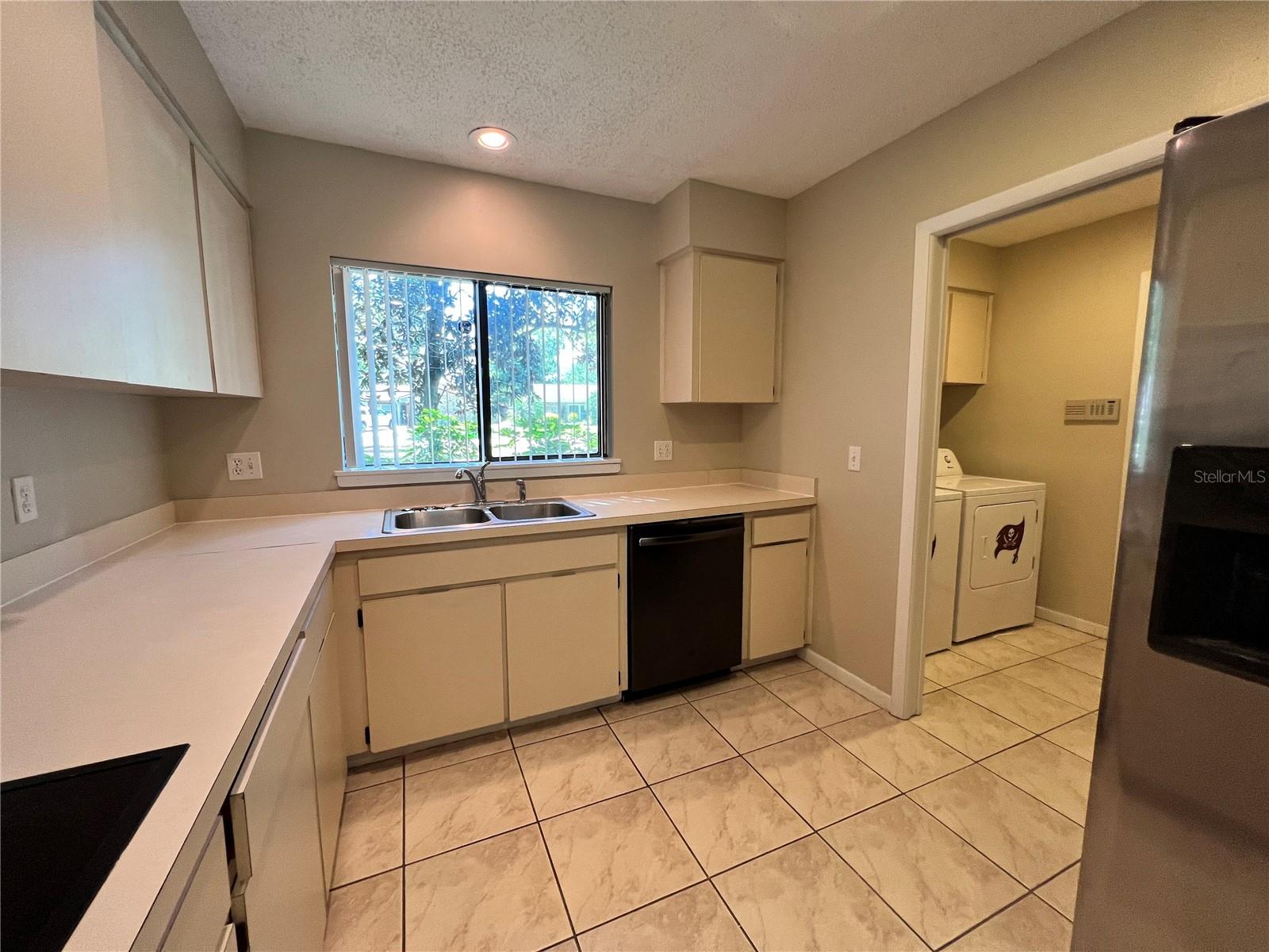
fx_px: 477
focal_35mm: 13
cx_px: 634
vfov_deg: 89.9
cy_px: 476
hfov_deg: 106.2
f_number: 1.8
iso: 160
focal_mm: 1.57
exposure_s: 1/120
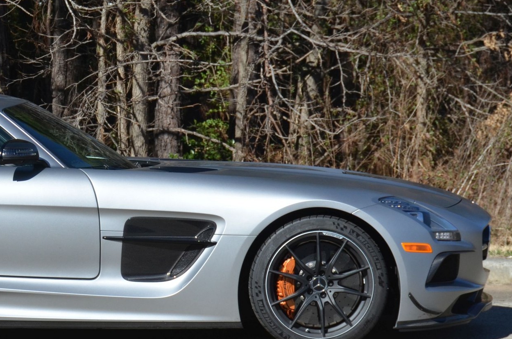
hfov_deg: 11.0
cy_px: 168
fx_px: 2640
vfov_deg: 7.4
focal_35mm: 186
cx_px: 55
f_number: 6.3
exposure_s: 1/1600
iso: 400
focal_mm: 62
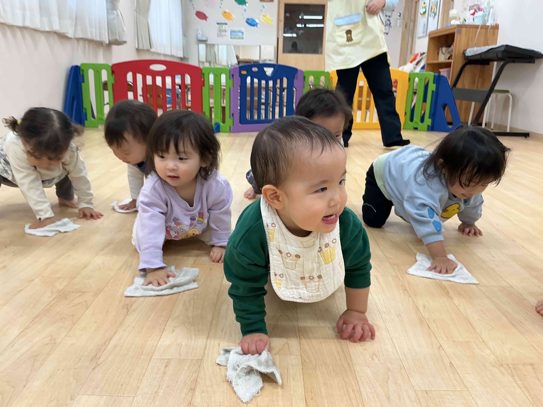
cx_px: 272
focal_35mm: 29
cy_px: 204
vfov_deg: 48.2
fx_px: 455
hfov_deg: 61.7
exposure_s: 1/60
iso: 50
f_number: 1.8
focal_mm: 3
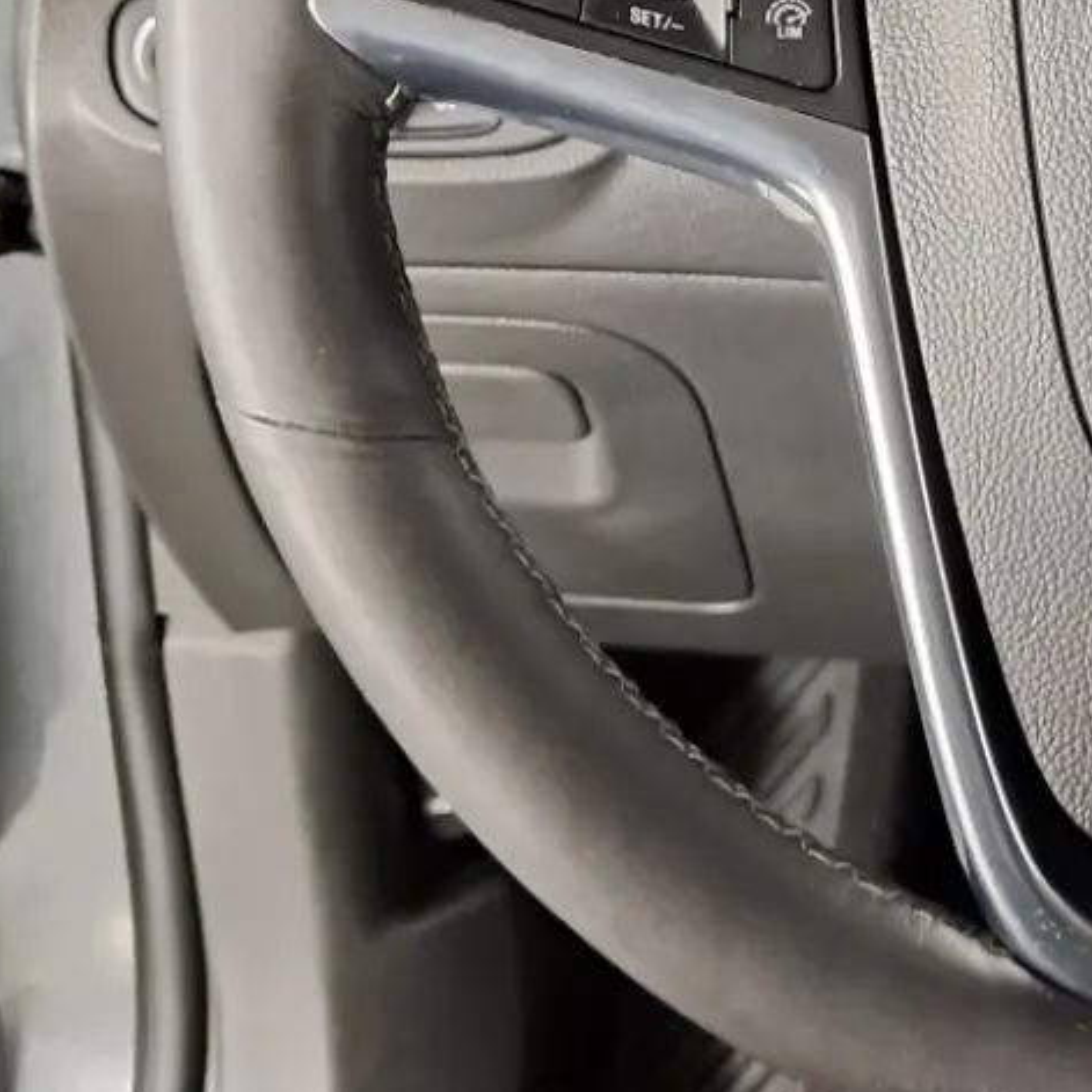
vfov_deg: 22.8
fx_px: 2605
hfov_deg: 22.6
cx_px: 1129
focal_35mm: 73
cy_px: 21
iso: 1000
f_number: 1.8
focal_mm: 4
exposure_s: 1/25
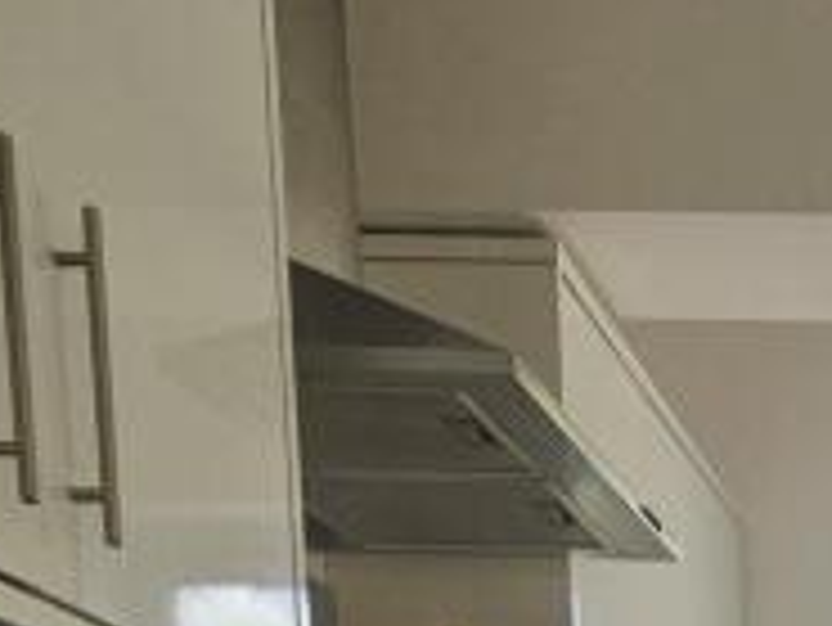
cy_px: 1396
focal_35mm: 72
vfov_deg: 14.9
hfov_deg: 22.5
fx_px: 1732
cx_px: 1228
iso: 50
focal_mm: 2.2
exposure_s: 1/119
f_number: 2.2
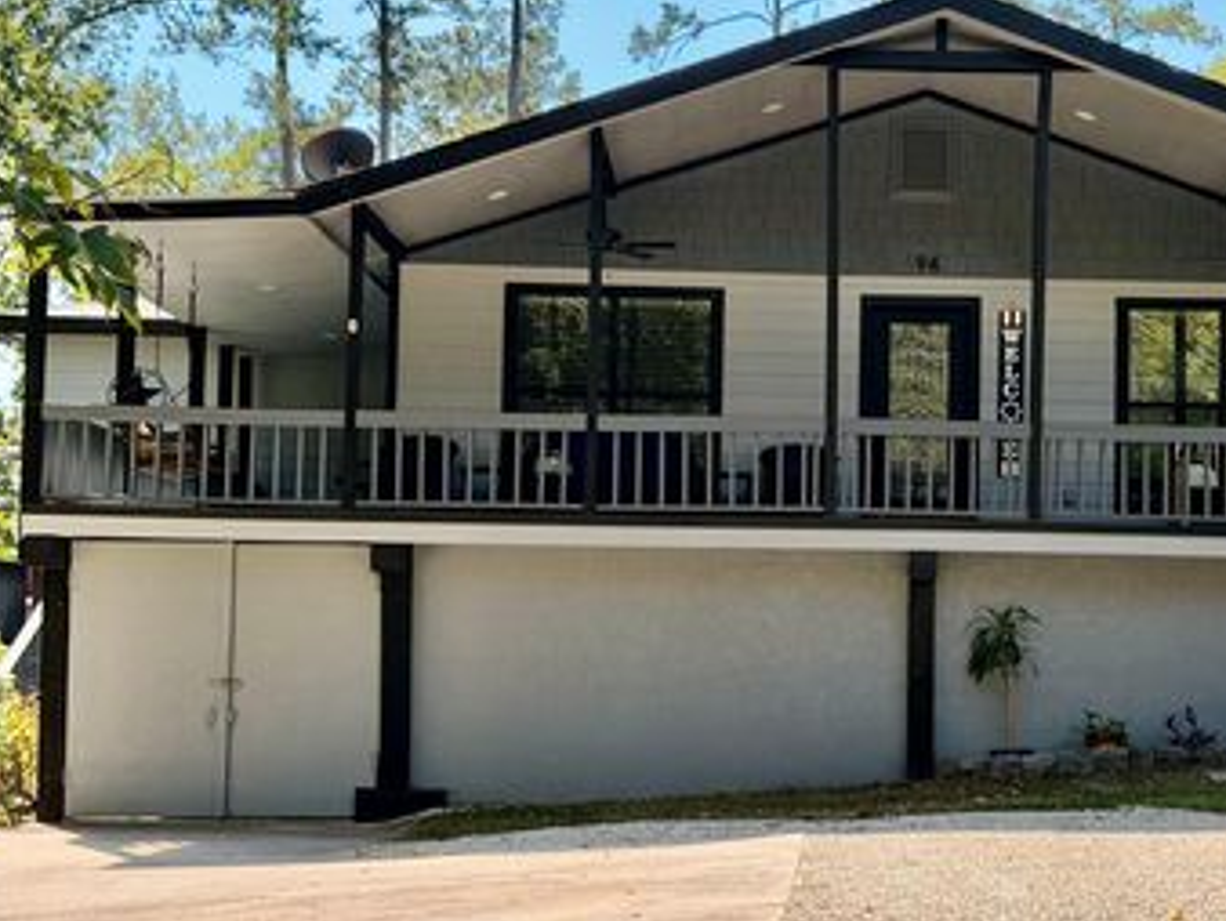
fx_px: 2516
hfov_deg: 27.2
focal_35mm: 71
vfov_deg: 20.7
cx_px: 856
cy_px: 502
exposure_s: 1/2273
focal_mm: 6.76
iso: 100
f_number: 1.78
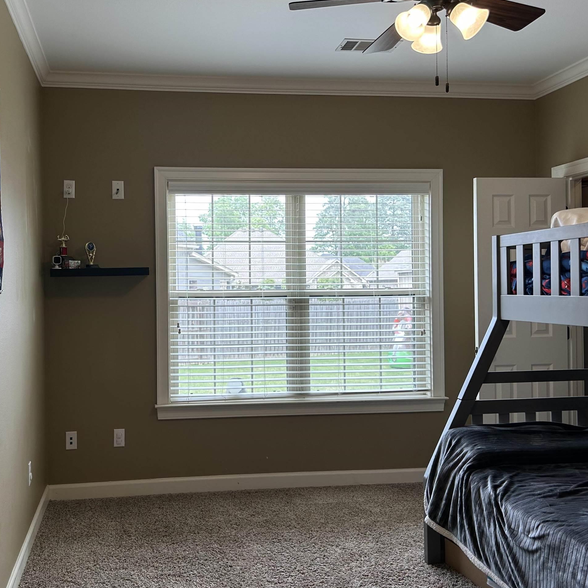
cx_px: 212
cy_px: 287
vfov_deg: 48.4
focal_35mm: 34
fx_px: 653
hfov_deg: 47.9
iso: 100
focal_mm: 6.86
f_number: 1.78
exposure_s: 1/165
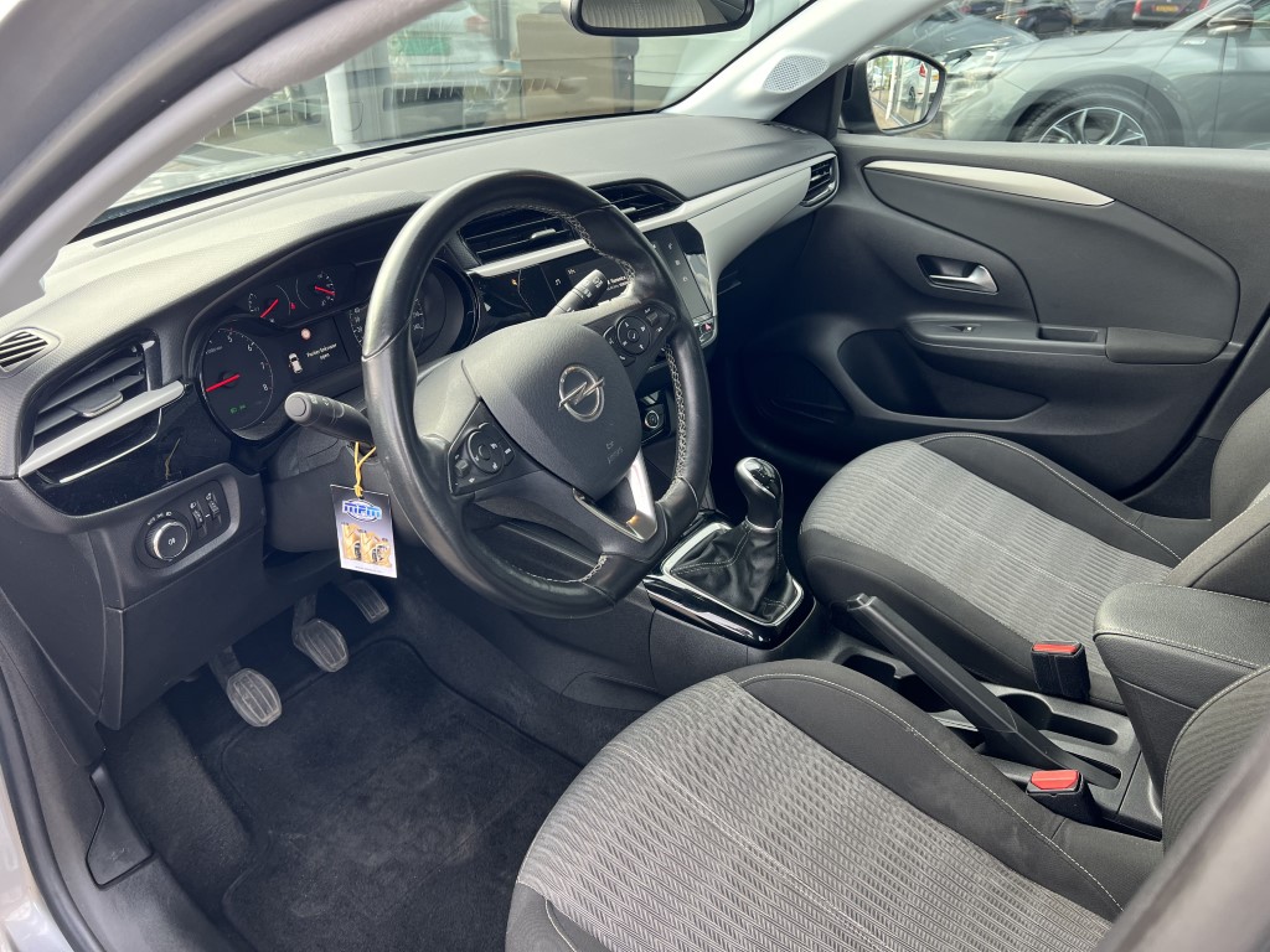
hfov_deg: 67.3
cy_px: 476
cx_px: 635
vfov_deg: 53.1
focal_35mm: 26
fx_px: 954
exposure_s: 1/160
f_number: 1.5
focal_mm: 5.7
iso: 64
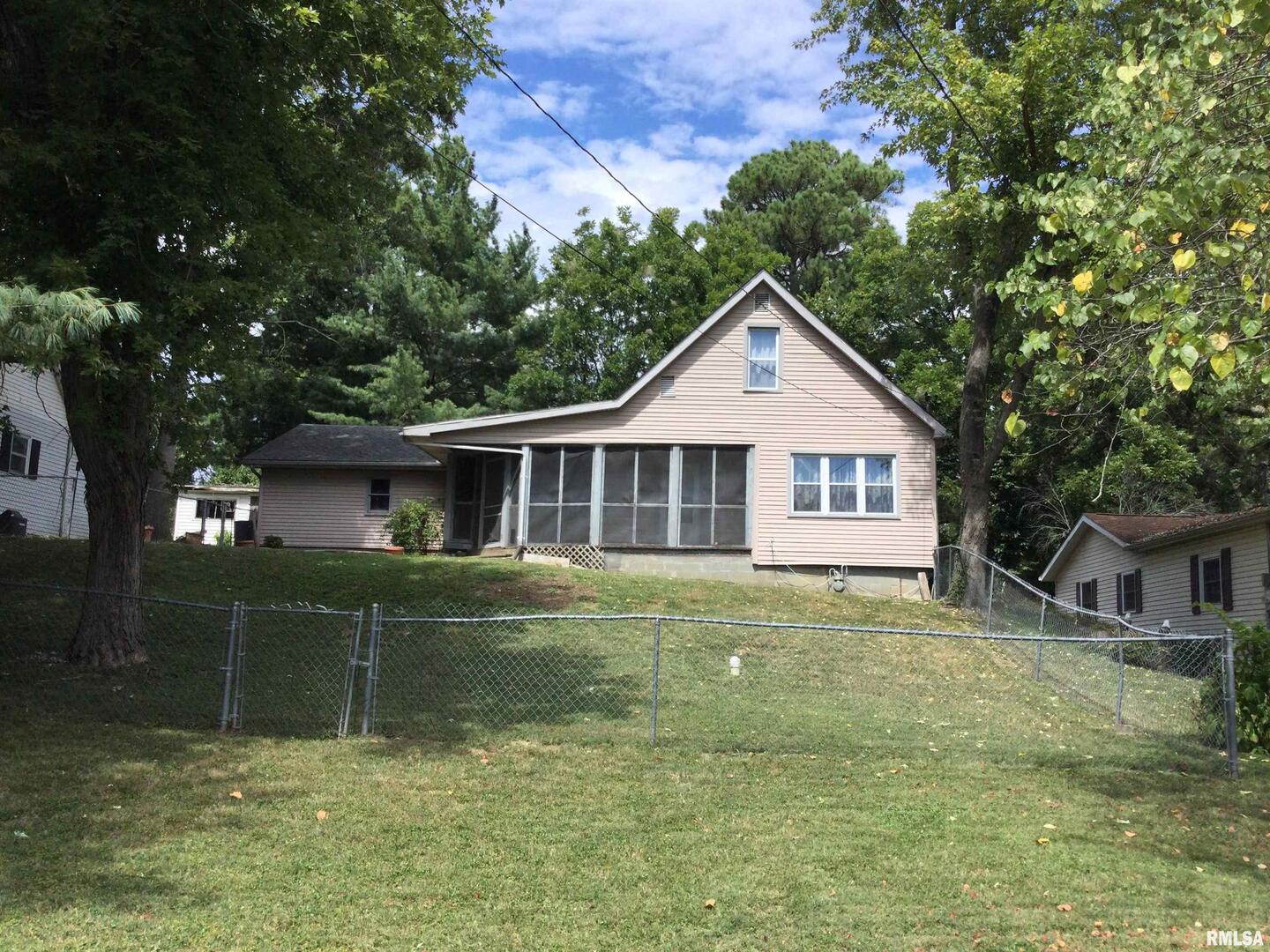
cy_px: 476
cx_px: 635
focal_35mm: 31
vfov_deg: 45.4
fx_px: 1137
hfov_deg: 58.4
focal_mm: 3.3
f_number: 2.4
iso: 25
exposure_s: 1/916
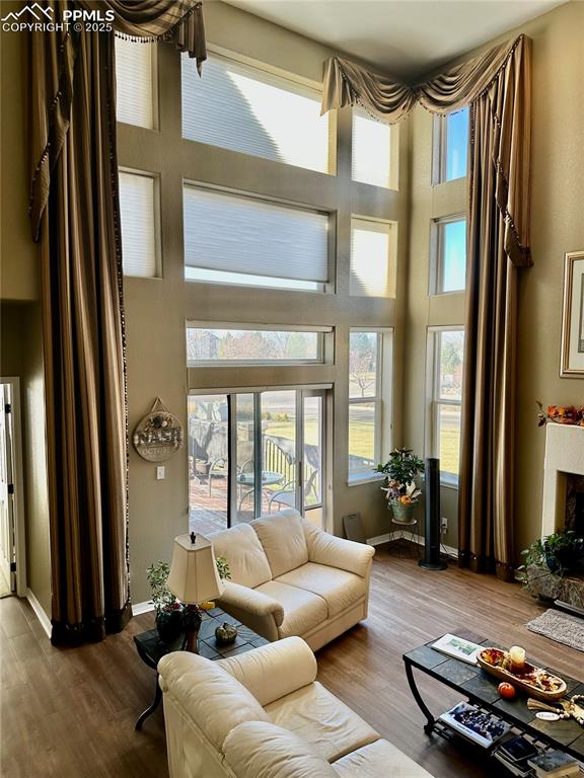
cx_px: 292
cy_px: 389
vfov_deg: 71.6
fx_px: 540
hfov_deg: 56.8
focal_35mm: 24
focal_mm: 6.86
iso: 64
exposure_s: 1/183
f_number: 1.78
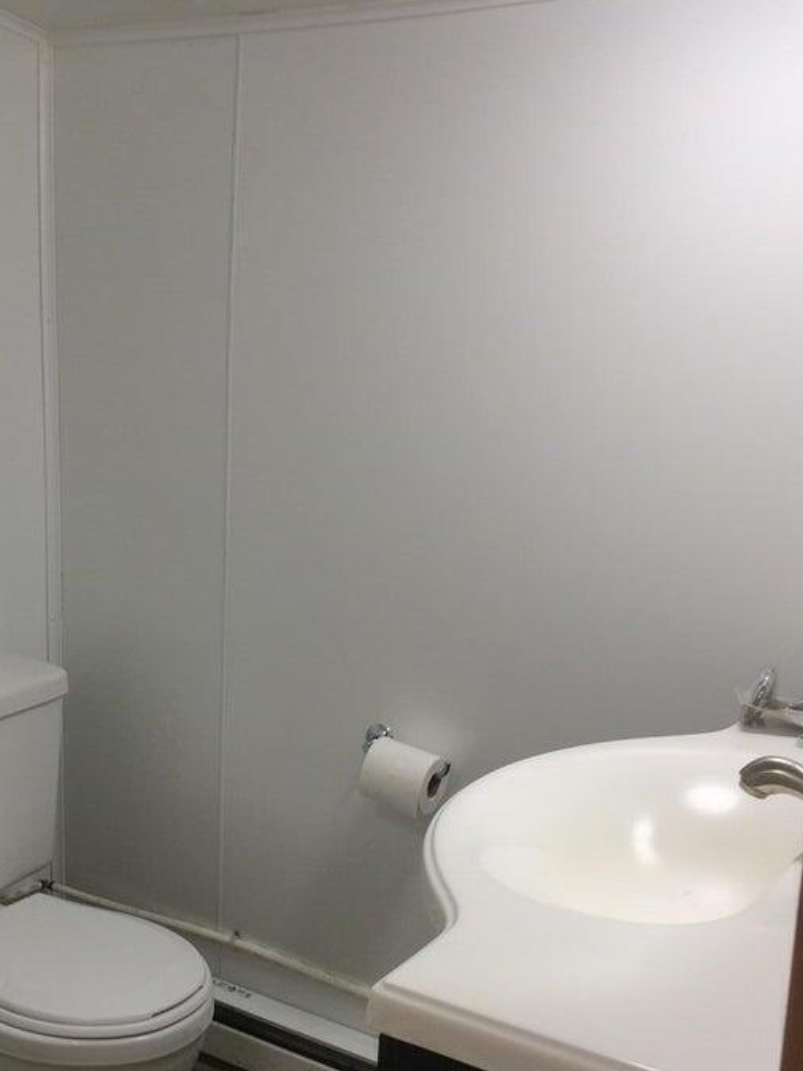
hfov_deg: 32.4
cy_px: 665
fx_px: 1361
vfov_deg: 42.6
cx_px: 235
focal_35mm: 44
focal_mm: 4.15
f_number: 2.2
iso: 40
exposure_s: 1/60
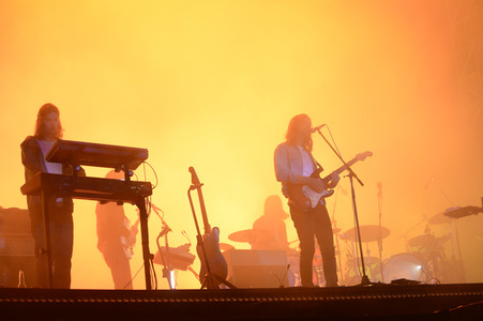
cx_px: 242
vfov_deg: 19.4
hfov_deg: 28.9
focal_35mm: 70
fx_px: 938
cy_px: 160
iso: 3200
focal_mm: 70
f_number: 2.8
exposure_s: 1/250
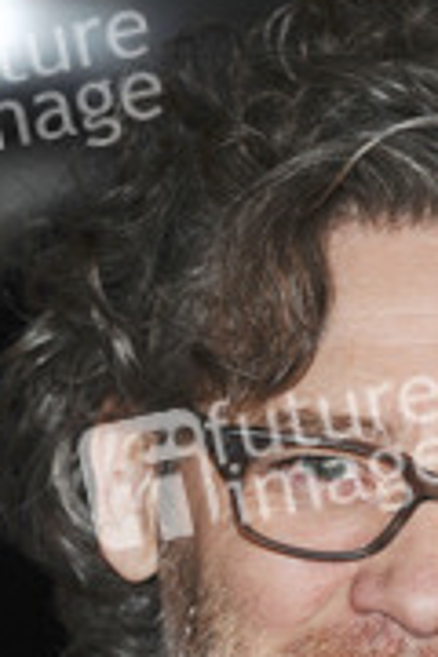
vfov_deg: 5.5
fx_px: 6807
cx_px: 374
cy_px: 646
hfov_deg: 3.7
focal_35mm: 373
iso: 320
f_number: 4.5
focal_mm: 112
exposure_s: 1/200
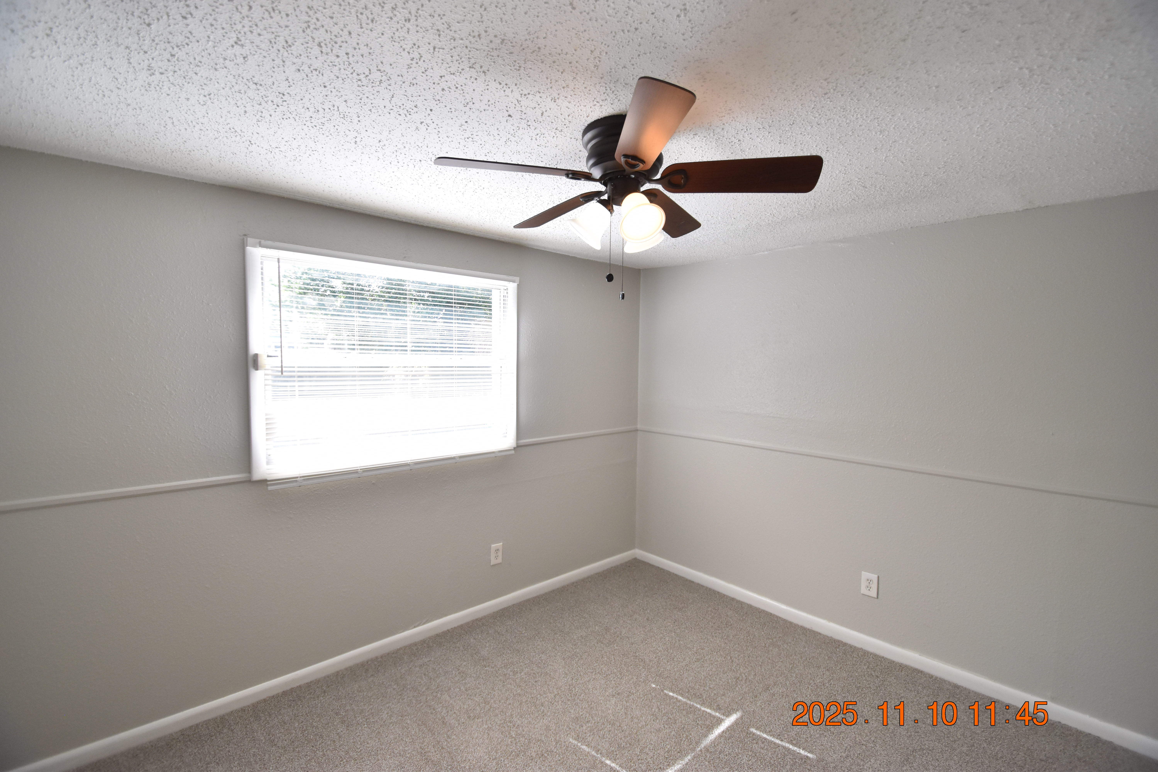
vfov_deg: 77.3
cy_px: 386
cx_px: 579
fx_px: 482
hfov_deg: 100.4
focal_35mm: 15
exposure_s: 1/350
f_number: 3.5
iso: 800
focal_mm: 10
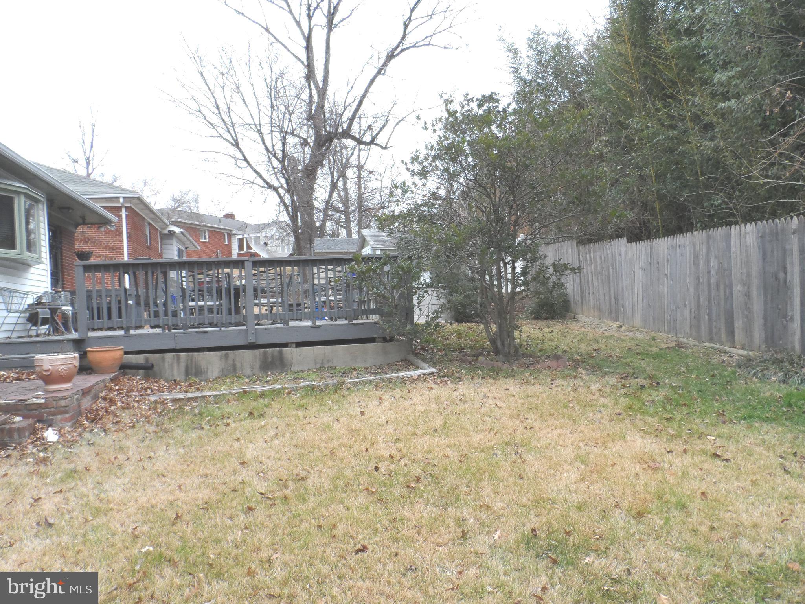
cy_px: 302
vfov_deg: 56.8
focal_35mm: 24
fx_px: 558
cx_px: 402
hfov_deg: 71.6
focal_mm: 4
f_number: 3.2
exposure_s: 1/90
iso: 80
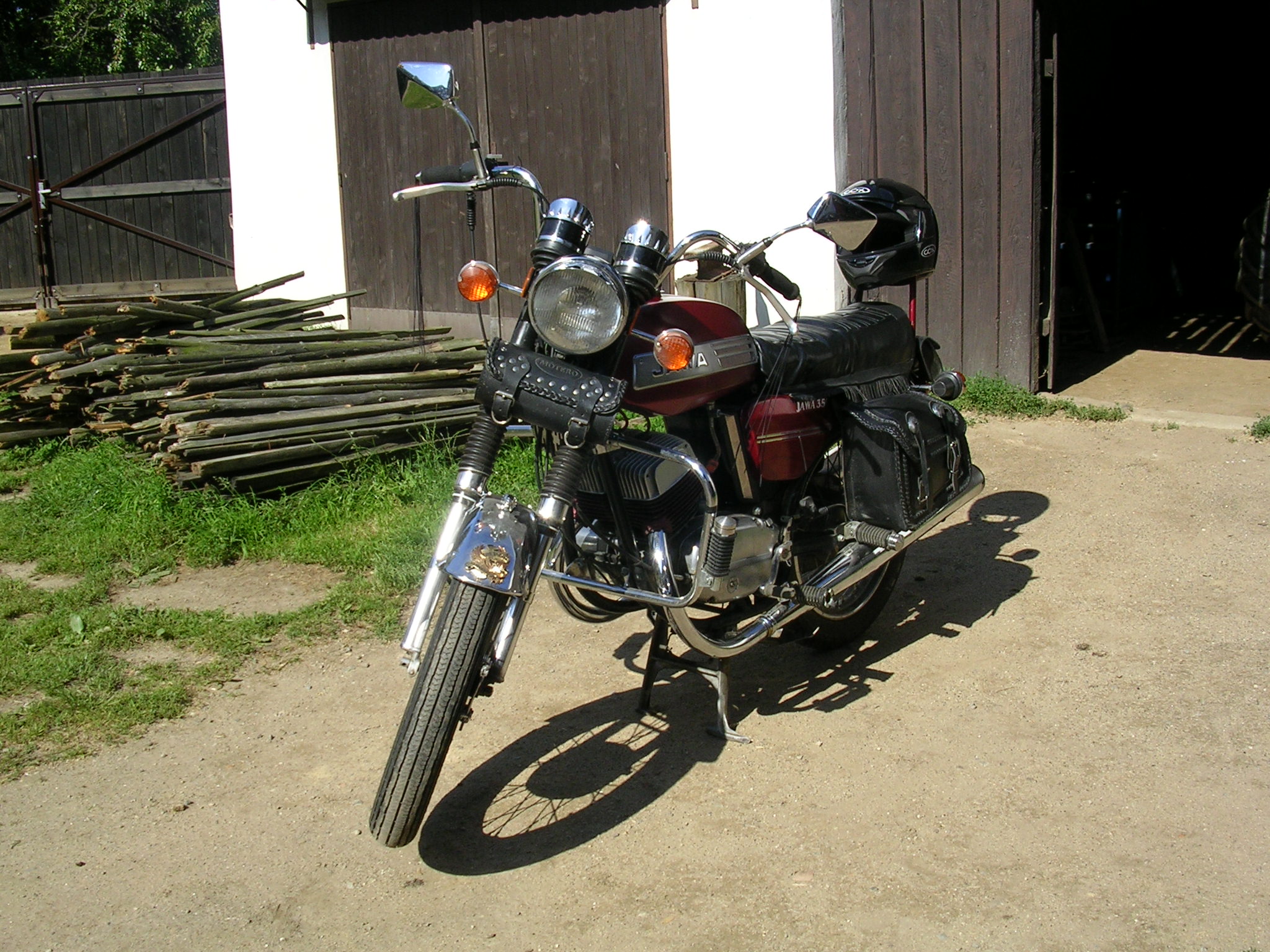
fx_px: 1394
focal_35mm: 38
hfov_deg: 49.0
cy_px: 476
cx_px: 635
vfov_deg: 37.7
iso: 50
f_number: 5.6
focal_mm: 5.8
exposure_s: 1/279
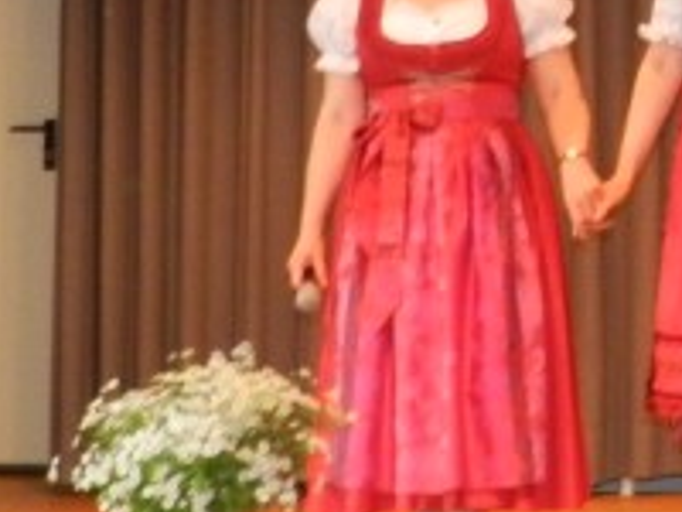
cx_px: 1316
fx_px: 4177
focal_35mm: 212
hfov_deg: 8.9
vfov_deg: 6.9
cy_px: -160
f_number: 4.4
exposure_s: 1/30
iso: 720
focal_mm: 9.4
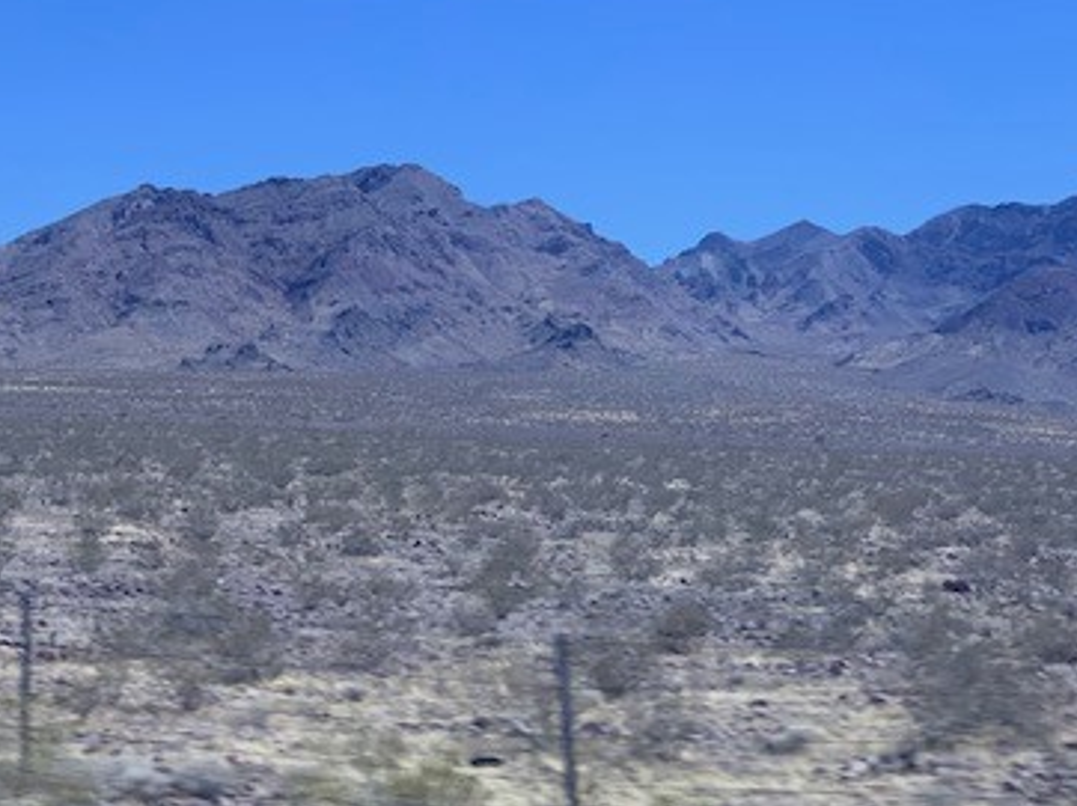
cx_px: 351
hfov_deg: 21.2
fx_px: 2860
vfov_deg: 16.0
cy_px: 384
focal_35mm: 92
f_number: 2.4
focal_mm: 6
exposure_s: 1/358
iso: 16
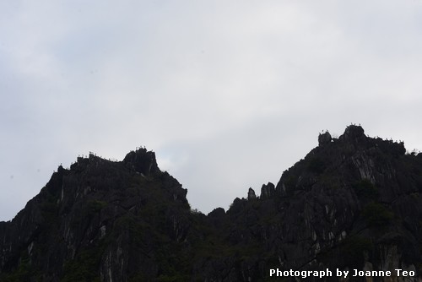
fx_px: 586
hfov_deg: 39.6
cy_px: 141
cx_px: 211
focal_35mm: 50
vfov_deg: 27.0
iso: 250
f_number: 10
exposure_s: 1/400
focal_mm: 50
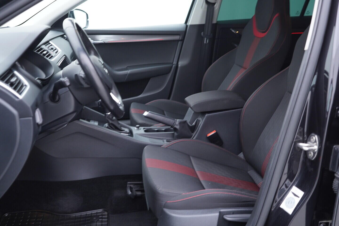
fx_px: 339
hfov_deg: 53.1
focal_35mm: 36
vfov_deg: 36.9
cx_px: 170
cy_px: 113
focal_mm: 24
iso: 320
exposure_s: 1/40
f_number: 2.8
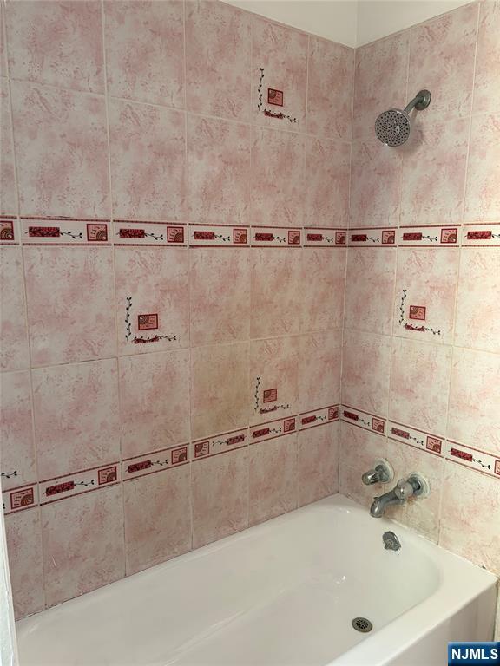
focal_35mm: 26
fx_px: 501
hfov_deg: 53.1
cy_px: 333
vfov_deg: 67.3
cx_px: 250
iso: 100
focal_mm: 5.96
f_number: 1.6
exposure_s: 1/60
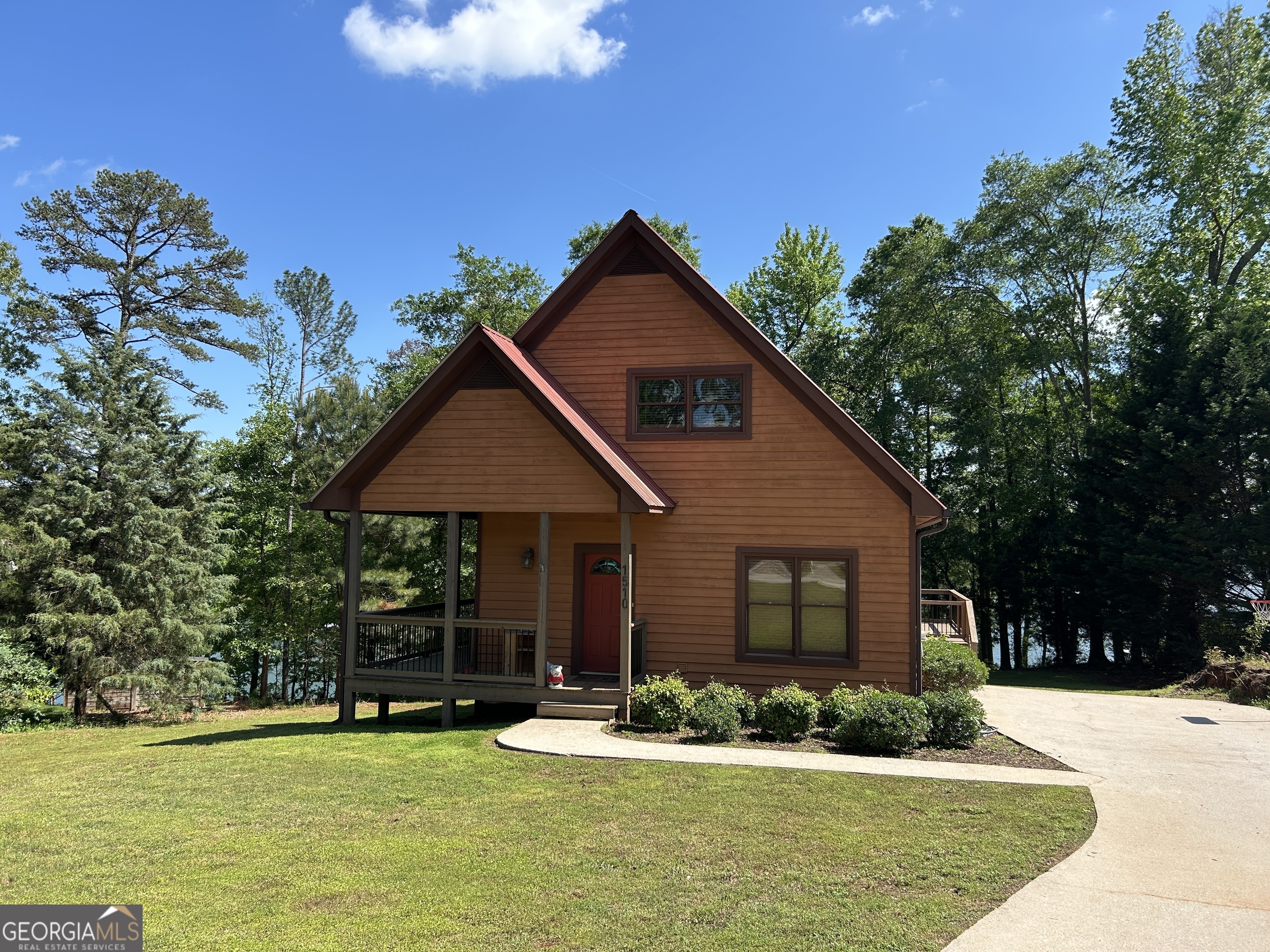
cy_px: 476
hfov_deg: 67.3
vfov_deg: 53.1
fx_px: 954
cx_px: 635
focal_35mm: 26
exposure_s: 1/2208
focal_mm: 5.7
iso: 50
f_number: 1.5
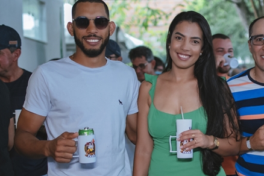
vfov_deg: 15.3
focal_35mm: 89
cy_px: 126
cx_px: 210
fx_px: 651
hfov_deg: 22.6
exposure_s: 1/400
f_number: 2
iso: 1600
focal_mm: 35
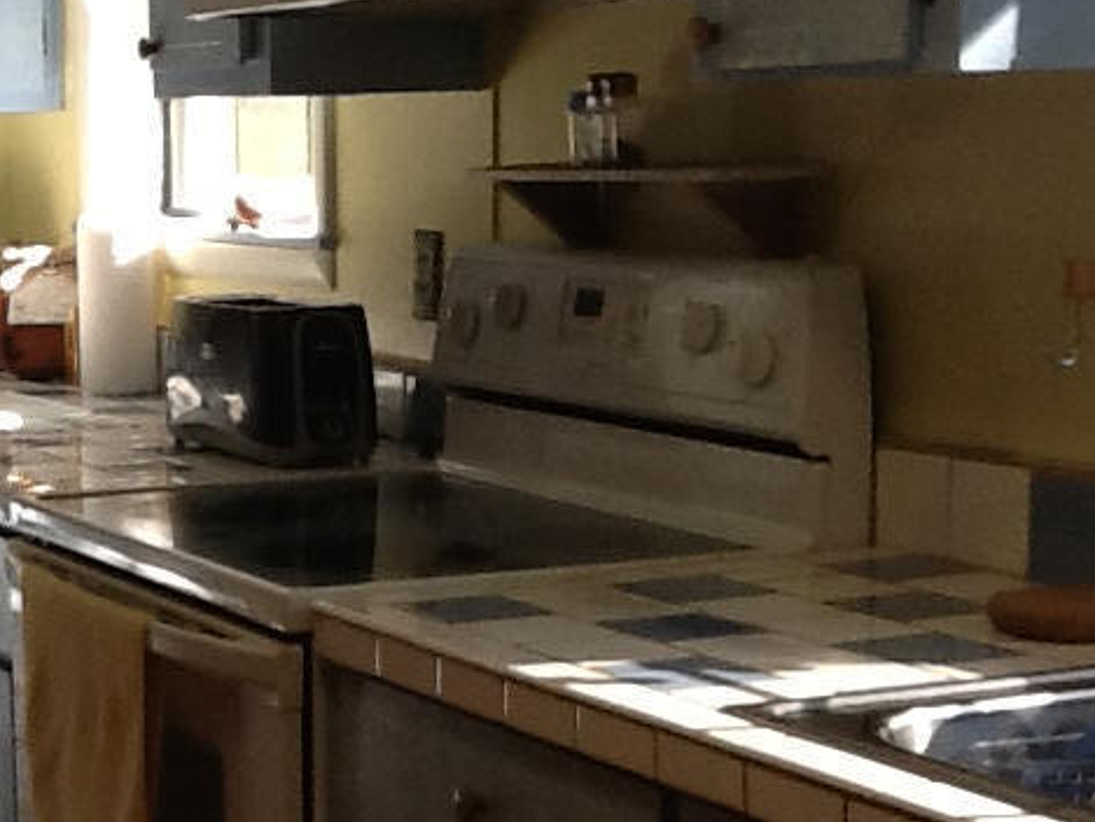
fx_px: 2848
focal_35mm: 90
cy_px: 453
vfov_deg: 16.4
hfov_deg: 21.2
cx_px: 54
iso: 50
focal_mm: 2.03
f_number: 2.4
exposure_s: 1/60
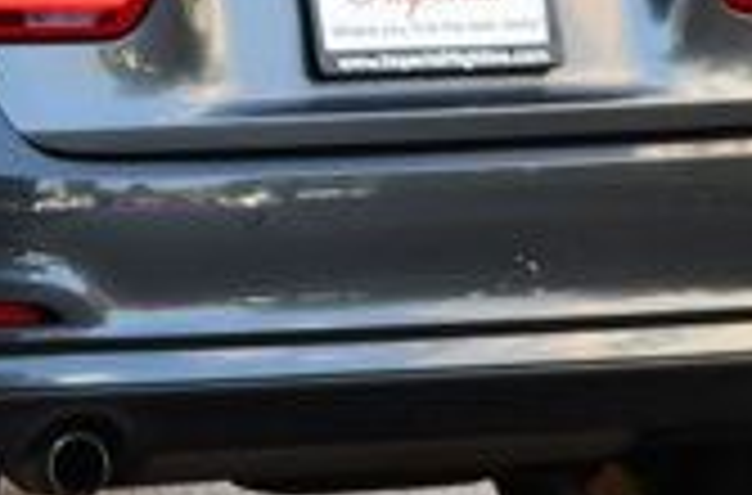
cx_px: -243
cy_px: -187
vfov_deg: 2.4
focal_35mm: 576
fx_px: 11987
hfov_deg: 3.6
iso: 400
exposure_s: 1/250
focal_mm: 100
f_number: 5.6
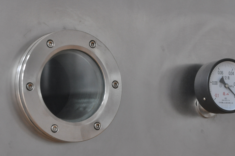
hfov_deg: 17.5
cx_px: 114
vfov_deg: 11.7
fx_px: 763
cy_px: 94
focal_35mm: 117
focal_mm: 60
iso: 800
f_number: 5.6
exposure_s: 1/125
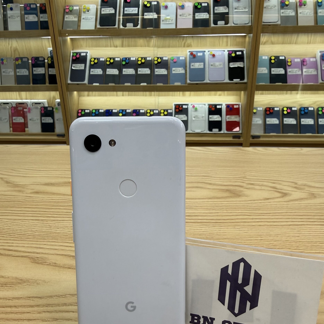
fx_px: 307
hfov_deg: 55.6
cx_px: 161
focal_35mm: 29
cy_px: 182
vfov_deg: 55.5
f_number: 2.2
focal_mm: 2.22
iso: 64
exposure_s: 1/120
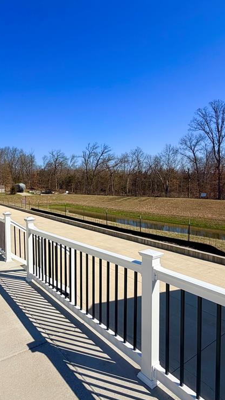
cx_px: 74
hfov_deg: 52.5
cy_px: 197
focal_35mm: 21
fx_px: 223
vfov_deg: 83.9
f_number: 2.2
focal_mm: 2.22
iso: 20
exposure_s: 1/1259
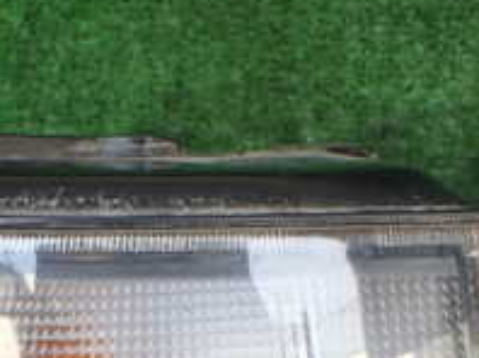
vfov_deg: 15.3
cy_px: 489
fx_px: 1258
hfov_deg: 21.4
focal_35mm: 91
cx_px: 143
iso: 160
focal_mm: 5.4
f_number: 2.3
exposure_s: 1/125
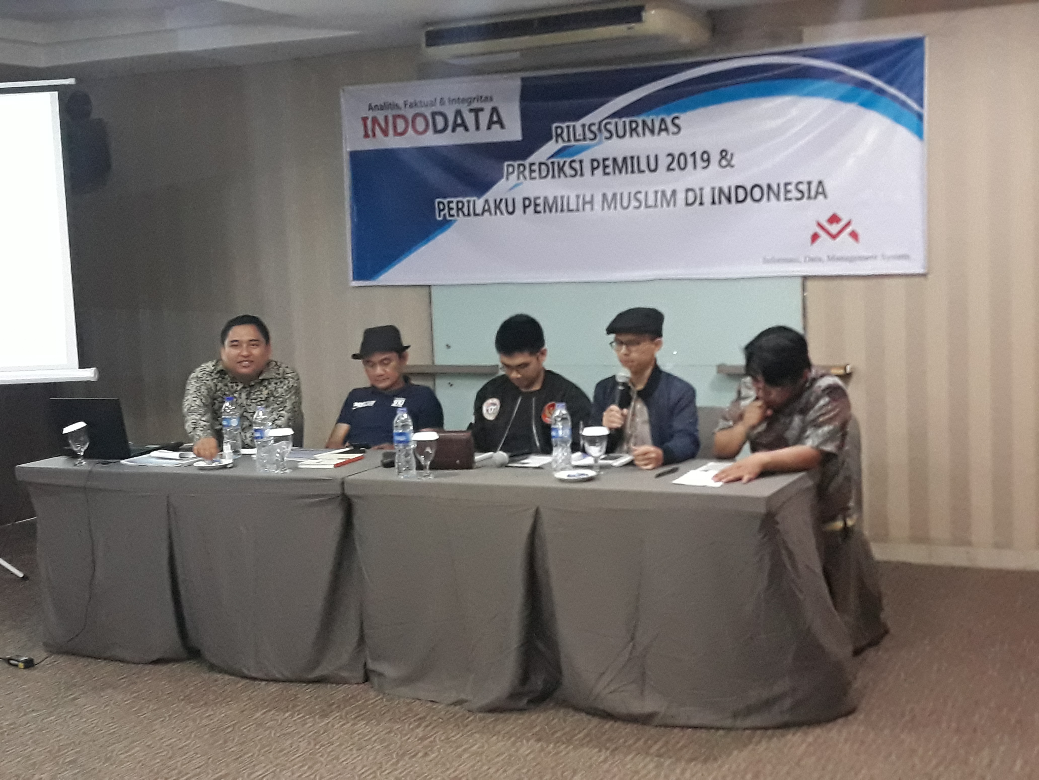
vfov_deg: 51.4
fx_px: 810
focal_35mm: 27
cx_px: 520
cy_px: 390
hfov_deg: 65.3
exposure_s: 1/25
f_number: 1.7
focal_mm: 3.71
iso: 500
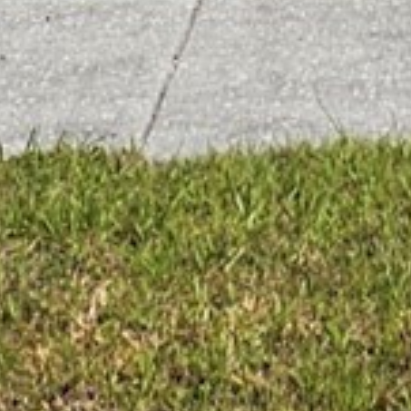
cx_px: 846
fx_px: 2888
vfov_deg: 7.4
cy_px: -691
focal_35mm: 215
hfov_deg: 7.8
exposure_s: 1/1501
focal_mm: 6.3
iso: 10
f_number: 1.7
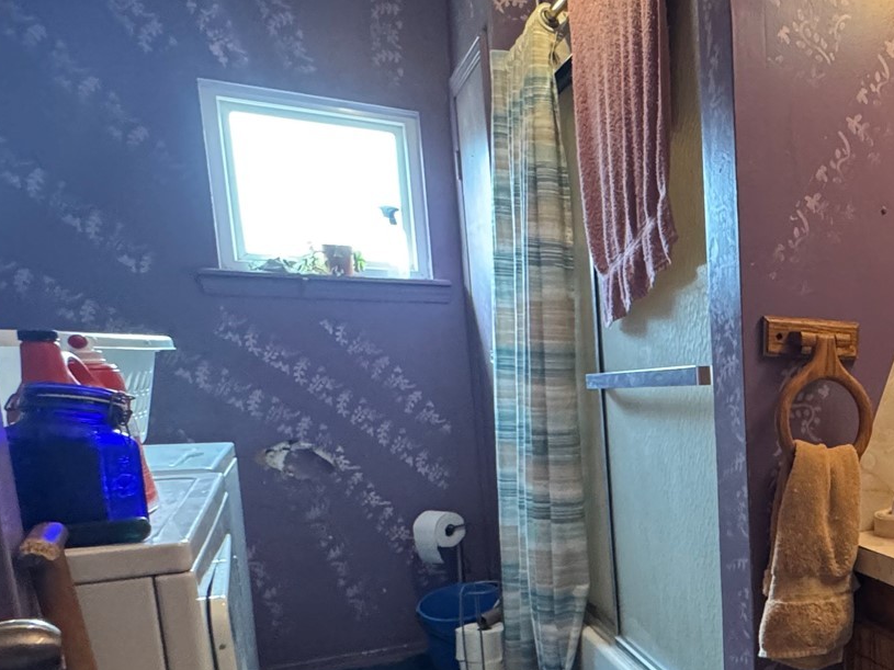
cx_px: 950
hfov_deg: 44.4
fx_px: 852
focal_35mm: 33
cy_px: 490
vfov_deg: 41.8
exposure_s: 1/60
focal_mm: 2.22
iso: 640
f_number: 2.2
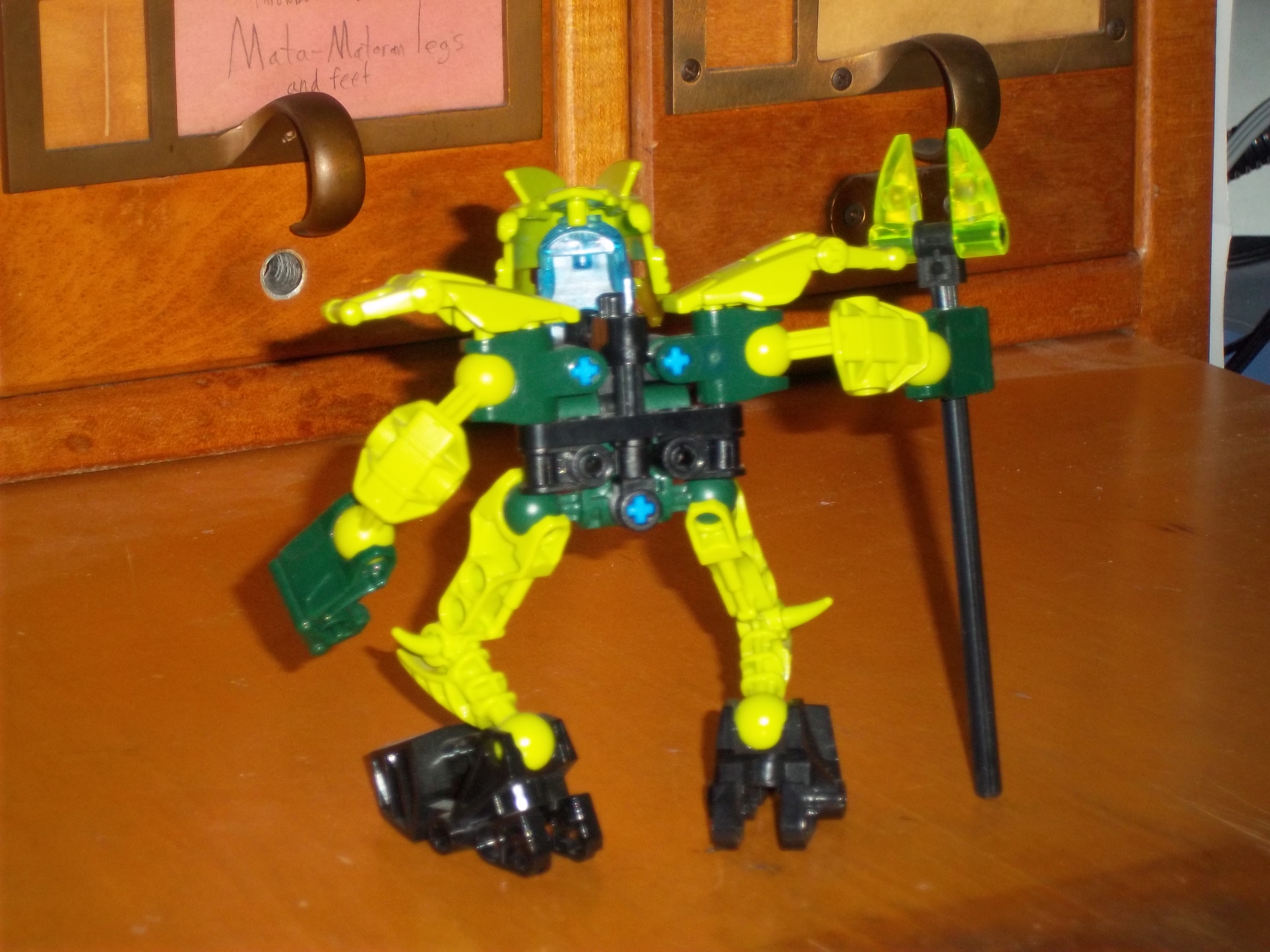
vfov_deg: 11.7
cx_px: 635
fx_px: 4659
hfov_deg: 15.5
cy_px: 476
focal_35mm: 127
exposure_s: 1/60
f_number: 5.68
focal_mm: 22.8
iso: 160
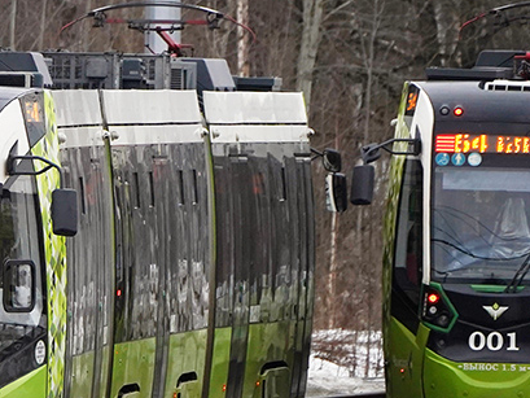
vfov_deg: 1.4
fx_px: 15729
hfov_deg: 1.9
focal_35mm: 1027
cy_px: 149
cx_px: -62
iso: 1000
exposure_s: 1/500
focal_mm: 336
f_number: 6.3
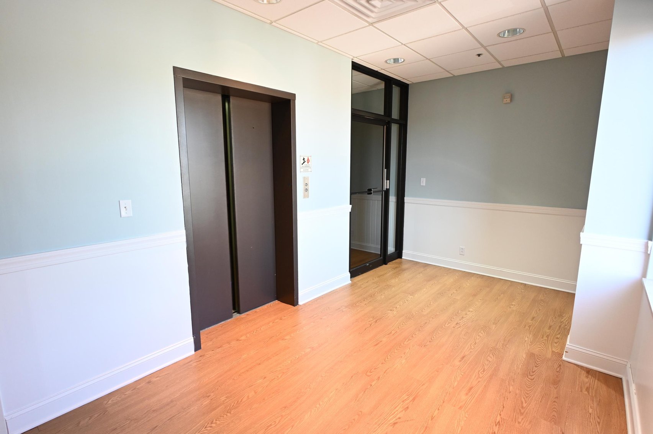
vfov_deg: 67.3
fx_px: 326
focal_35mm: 18
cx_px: 326
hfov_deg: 90.0
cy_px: 217
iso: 500
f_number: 5.6
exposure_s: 1/15
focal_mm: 12
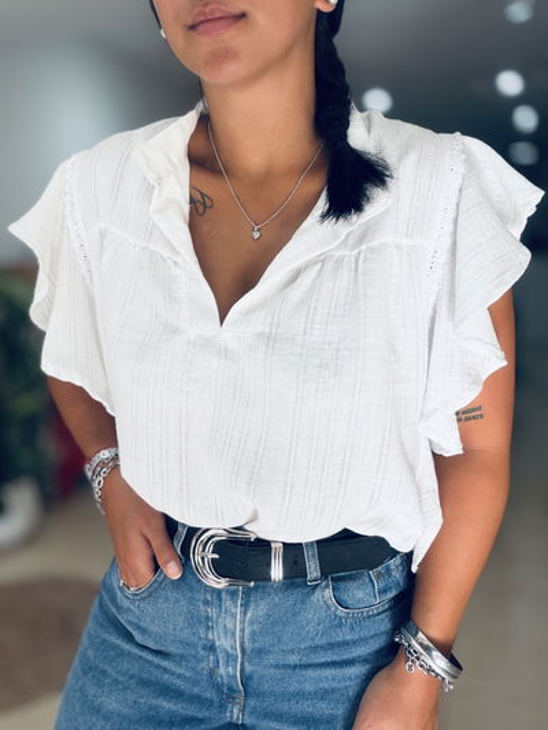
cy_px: 365
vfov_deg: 60.0
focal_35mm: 30
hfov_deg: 46.8
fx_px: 633
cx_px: 274
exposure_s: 1/252
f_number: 1.9
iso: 25
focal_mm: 2.71
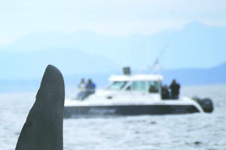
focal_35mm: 1042
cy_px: 154
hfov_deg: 2.0
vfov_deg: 1.3
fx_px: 6533
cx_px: -113
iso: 320
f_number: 5.6
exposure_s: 1/1000
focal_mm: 200
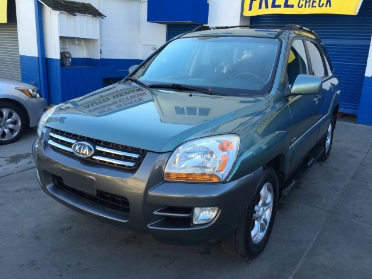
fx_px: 312
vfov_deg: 48.2
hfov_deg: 61.7
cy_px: 140
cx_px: 186
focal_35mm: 29
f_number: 2.2
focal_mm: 4.15
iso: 32
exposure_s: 1/291
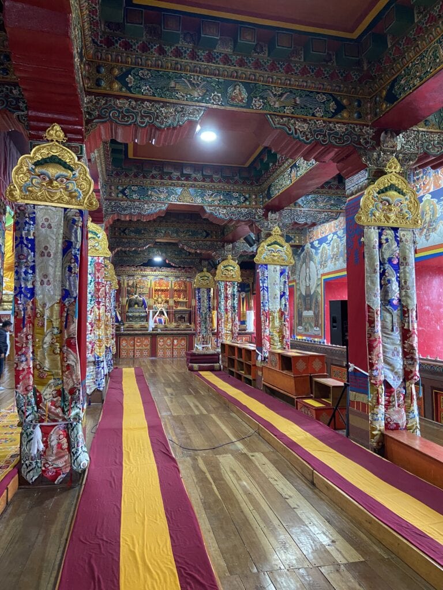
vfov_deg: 67.3
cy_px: 295
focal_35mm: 26
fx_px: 444
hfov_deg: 53.1
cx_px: 222
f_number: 1.8
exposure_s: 1/33
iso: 400
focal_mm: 4.25
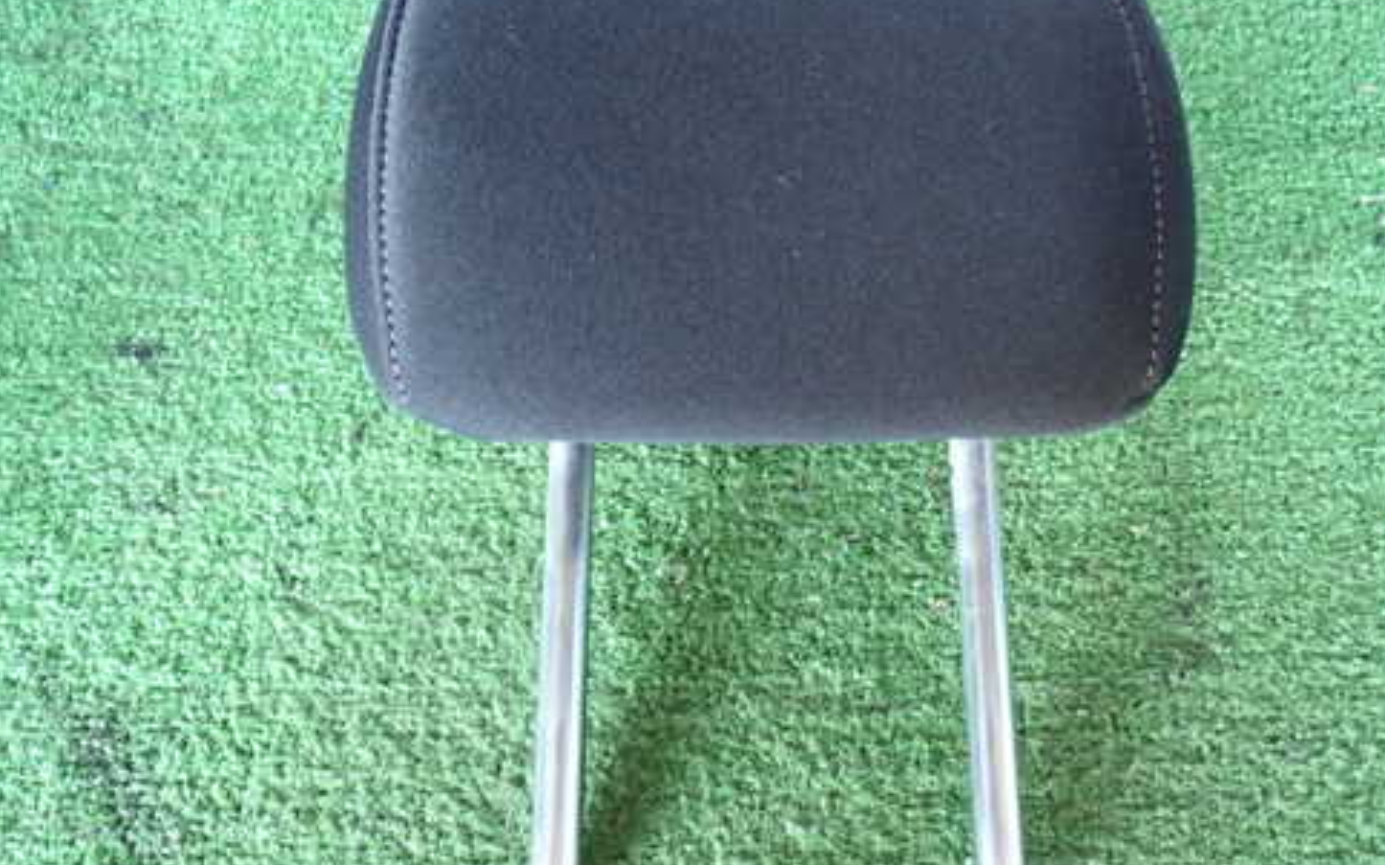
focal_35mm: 33
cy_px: 376
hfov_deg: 58.0
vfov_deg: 38.2
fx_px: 1245
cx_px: 767
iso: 400
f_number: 2
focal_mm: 4.5
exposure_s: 1/30
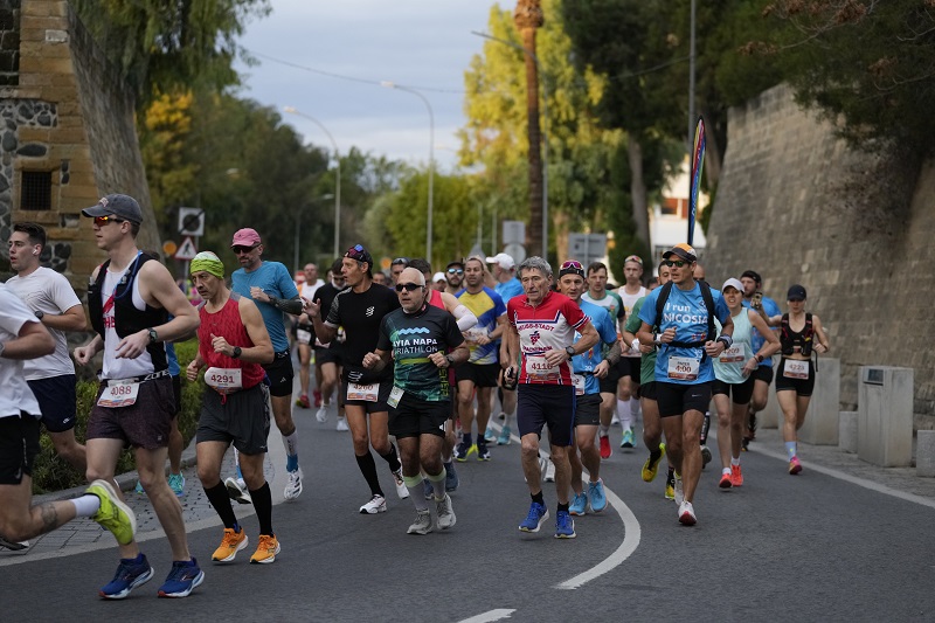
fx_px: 2545
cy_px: 312
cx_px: 468
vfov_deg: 14.0
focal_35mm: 98
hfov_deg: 20.8
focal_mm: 98
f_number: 2.8
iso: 2500
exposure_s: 1/800
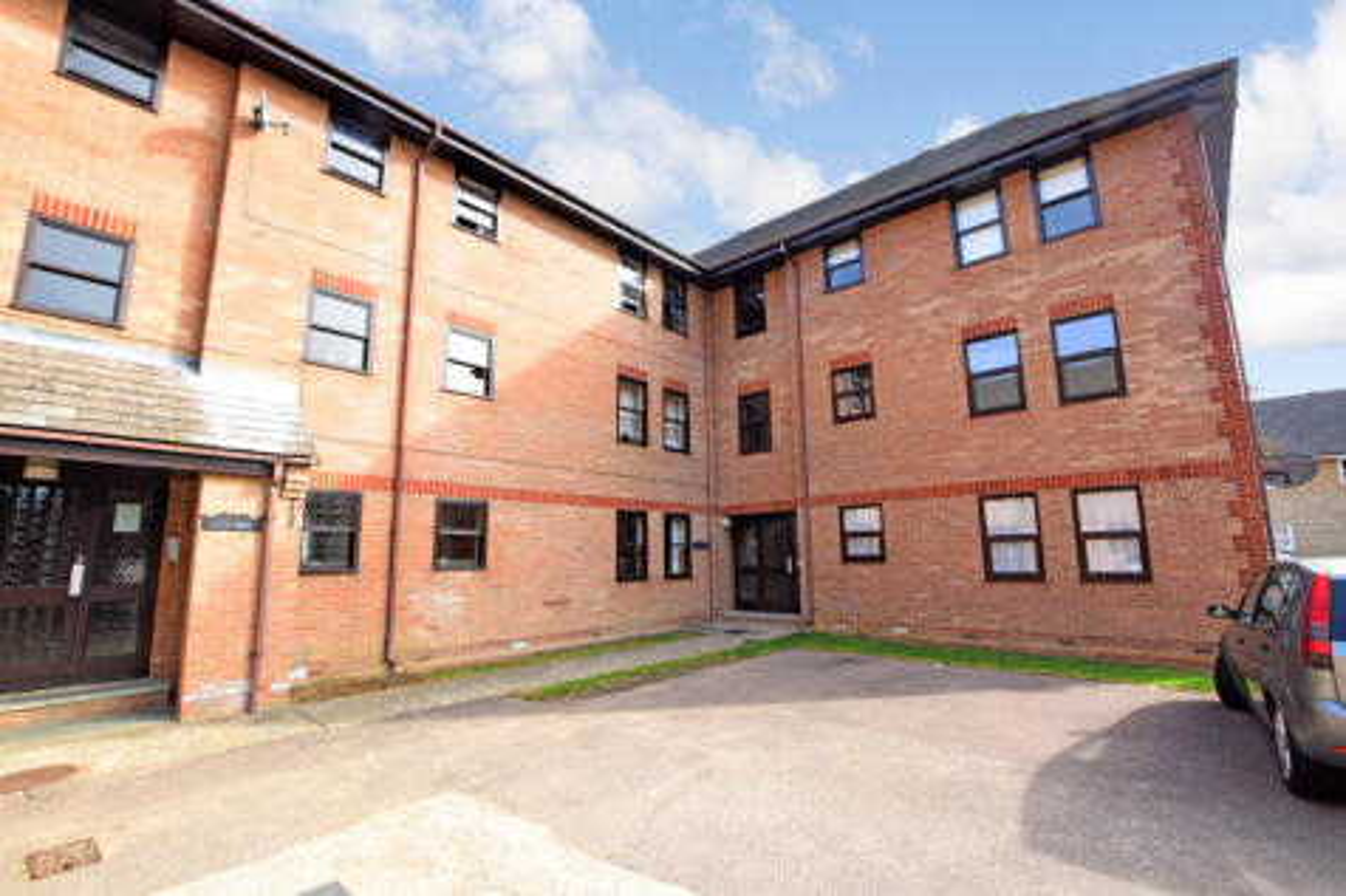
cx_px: 673
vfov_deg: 77.3
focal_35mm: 15
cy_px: 448
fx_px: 561
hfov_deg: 100.4
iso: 100
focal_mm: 10
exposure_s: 1/20
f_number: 11
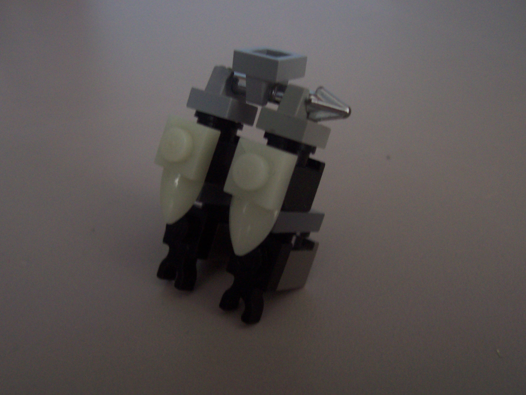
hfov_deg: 50.1
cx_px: 263
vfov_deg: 38.7
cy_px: 198
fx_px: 562
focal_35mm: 37
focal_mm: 5.6
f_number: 2.8
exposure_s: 1/8
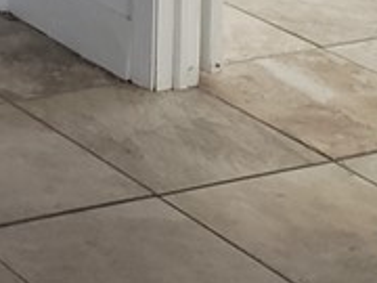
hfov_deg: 11.4
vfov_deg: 8.6
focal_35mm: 148
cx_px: -473
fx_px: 1612
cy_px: -516
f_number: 1.5
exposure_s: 1/60
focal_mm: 4.3
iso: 250
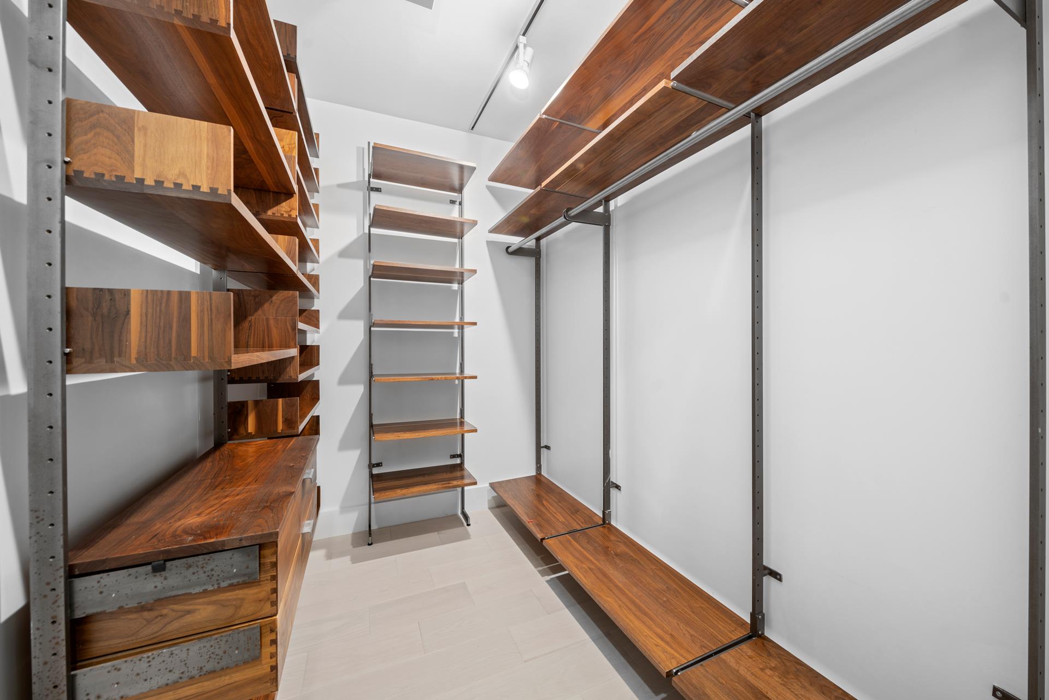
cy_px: 350
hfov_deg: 108.3
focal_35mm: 13
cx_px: 524
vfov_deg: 85.4
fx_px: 379
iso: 100
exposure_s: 3.2
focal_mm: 13
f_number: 8
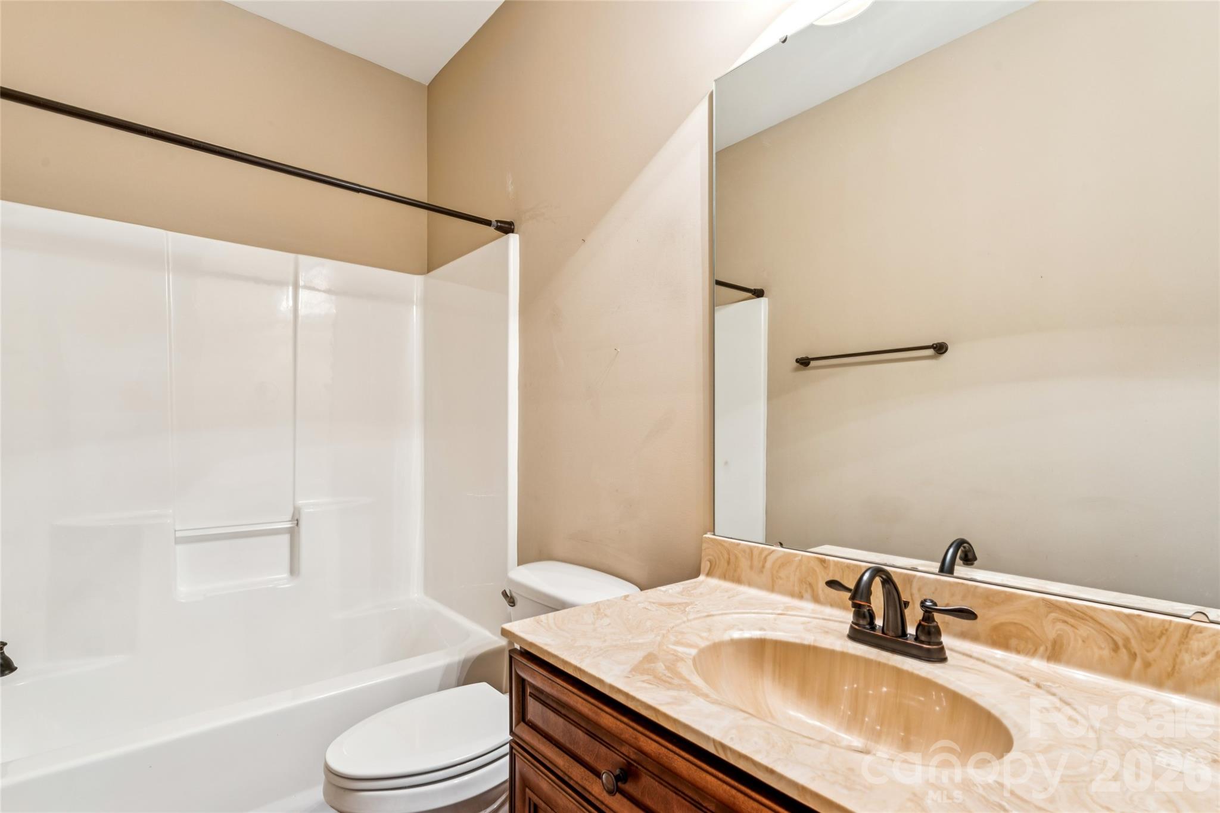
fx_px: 556
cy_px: 406
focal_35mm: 16
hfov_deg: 95.3
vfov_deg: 72.4
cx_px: 610
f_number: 11
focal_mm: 16.4
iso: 100
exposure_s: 2
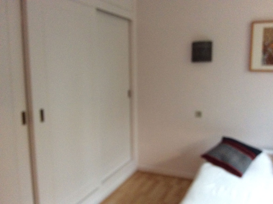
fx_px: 252
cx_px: 136
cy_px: 102
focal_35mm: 32
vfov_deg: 44.1
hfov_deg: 56.9
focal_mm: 3.3
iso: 250
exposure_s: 1/25
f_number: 2.4
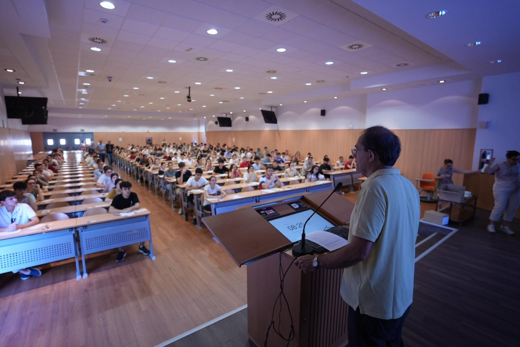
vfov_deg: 70.5
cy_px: 174
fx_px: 246
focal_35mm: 17
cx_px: 260
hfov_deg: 93.2
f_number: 2.8
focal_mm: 17
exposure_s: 1/160
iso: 1250
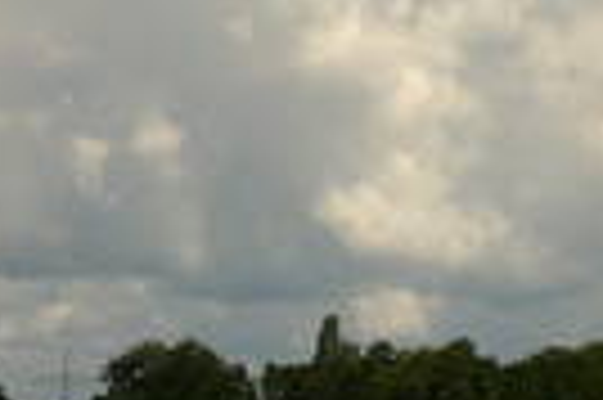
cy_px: 22
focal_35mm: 233
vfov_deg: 5.9
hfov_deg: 8.8
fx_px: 3898
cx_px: 504
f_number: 6.4
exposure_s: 1/500
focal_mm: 12.47
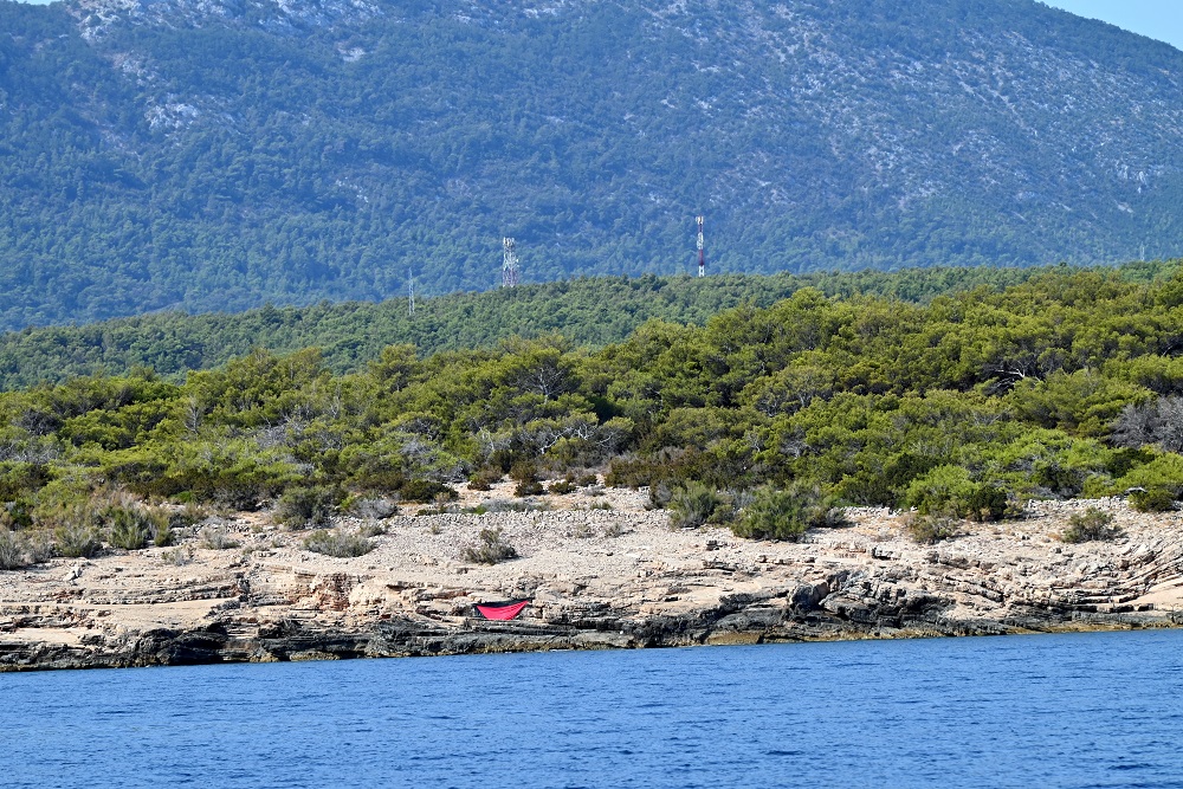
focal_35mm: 250
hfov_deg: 8.2
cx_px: 592
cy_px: 394
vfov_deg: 5.5
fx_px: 8216
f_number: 16
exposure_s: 1/250
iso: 320
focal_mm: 250
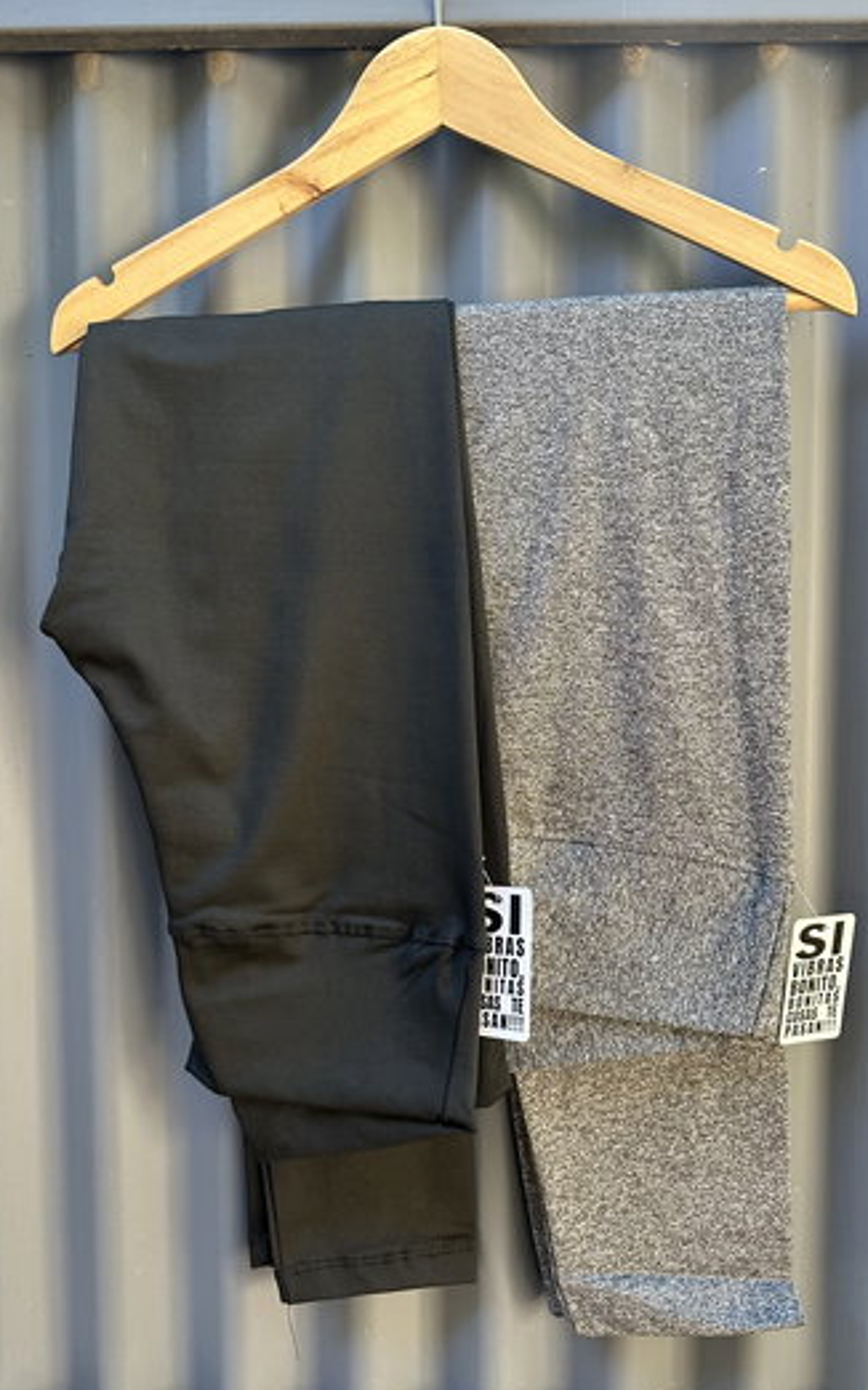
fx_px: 985
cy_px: 707
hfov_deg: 47.4
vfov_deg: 70.4
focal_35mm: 26
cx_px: 493
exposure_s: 1/121
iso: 200
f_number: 1.78
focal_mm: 6.86
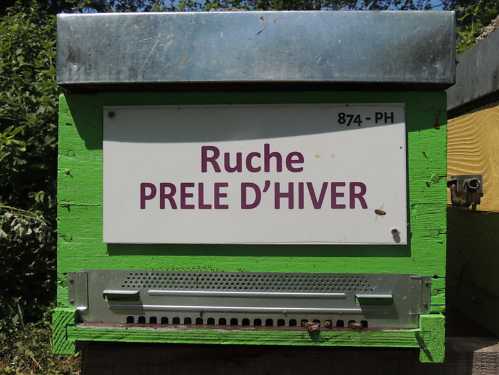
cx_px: 250
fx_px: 678
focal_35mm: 47
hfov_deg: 40.4
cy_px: 188
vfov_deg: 30.9
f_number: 3.9
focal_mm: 8.3
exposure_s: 1/1250
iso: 100
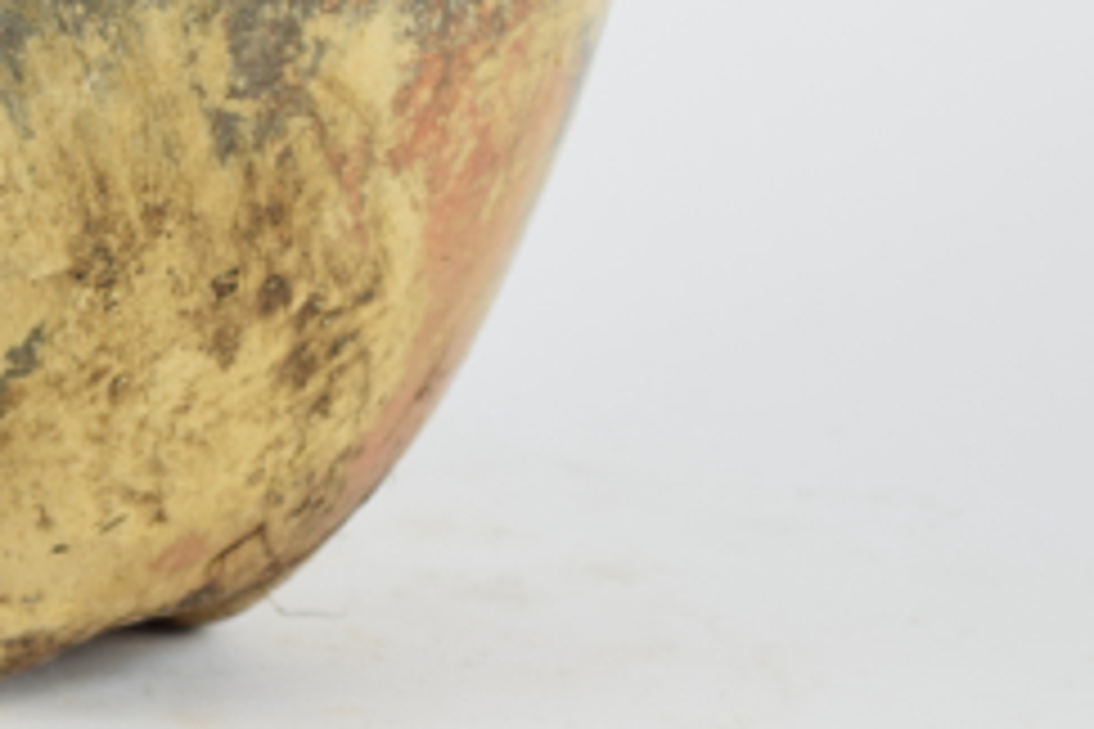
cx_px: -113
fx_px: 6604
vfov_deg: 6.3
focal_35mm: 217
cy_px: -146
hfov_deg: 9.4
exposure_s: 1/125
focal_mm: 55
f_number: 7.1
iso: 400
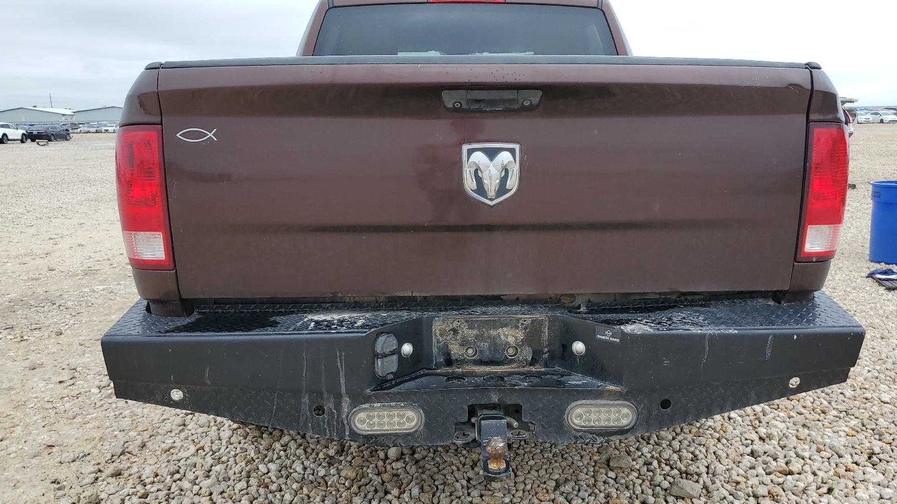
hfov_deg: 66.1
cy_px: 272
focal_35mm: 29
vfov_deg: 40.1
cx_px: 456
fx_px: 690
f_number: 1.5
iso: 50
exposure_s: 1/556
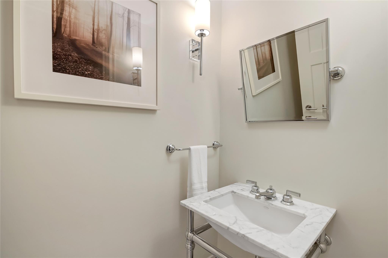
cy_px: 129
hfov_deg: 100.4
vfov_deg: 77.3
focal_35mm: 15
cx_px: 194
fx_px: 162
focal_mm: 10
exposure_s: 1/2
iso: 320
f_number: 8
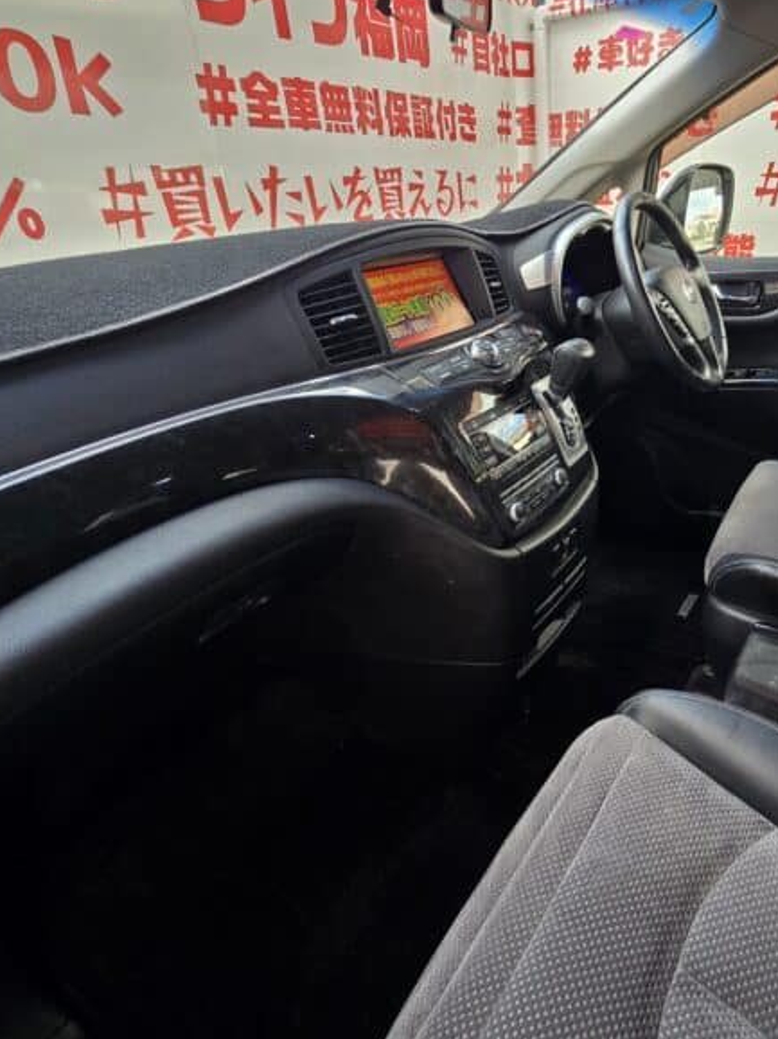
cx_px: 530
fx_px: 540
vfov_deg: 87.7
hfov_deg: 69.1
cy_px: 502
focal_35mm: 18
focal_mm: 2.2
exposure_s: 1/100
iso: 50
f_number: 2.2
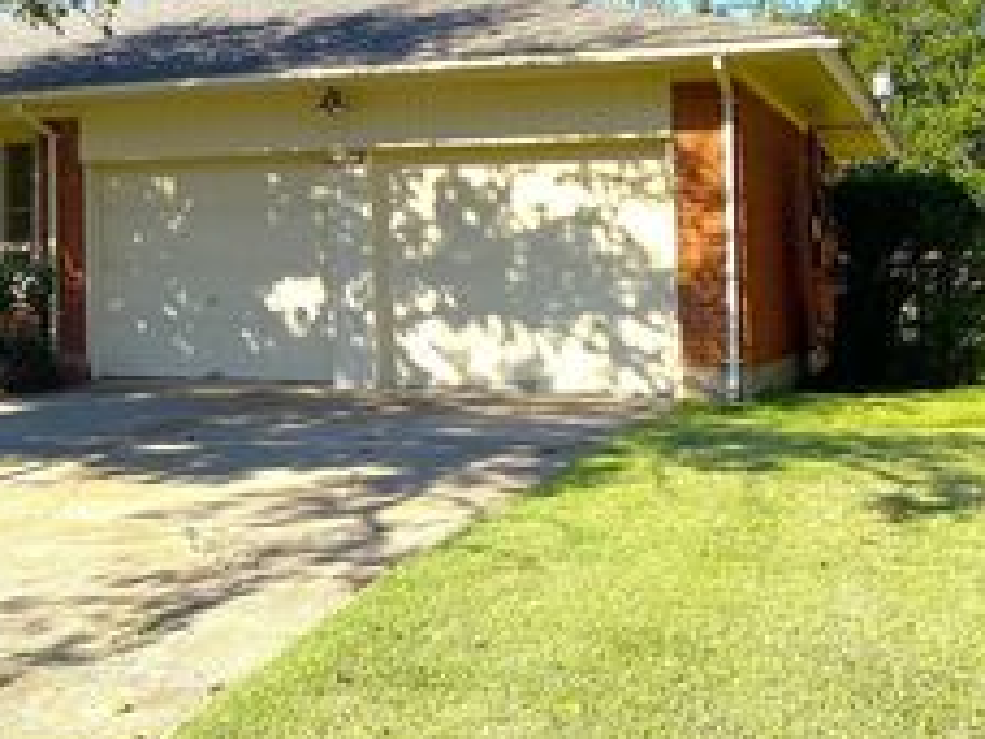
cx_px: 65
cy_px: 153
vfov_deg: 25.2
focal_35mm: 57
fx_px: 1622
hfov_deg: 31.9
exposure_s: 1/1447
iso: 32
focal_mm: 4.25
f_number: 1.8
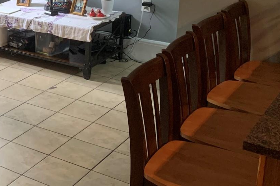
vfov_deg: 20.0
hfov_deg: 27.4
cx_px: -30
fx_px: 521
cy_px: 24
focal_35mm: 67
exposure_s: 1/30
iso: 320
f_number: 1.8
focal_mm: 4.25
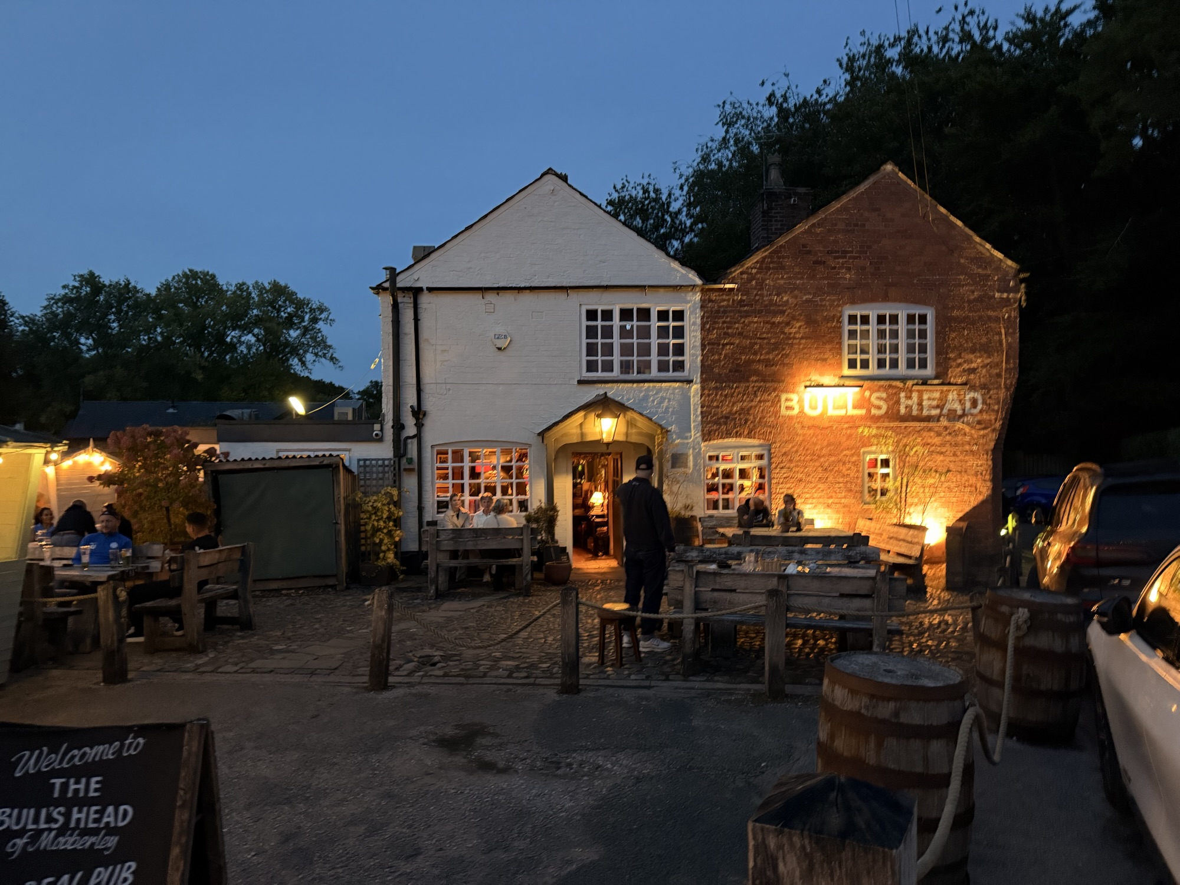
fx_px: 818
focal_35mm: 24
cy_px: 442
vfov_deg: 56.8
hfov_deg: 71.6
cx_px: 590
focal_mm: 6.76
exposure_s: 1/25
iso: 1000
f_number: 1.78
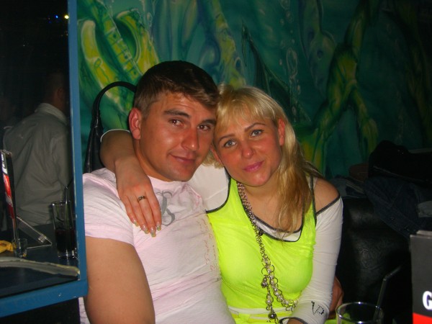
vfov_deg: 37.7
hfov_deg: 49.0
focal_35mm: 38
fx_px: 474
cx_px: 216
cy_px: 162
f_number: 2.8
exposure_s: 1/60
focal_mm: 7.9
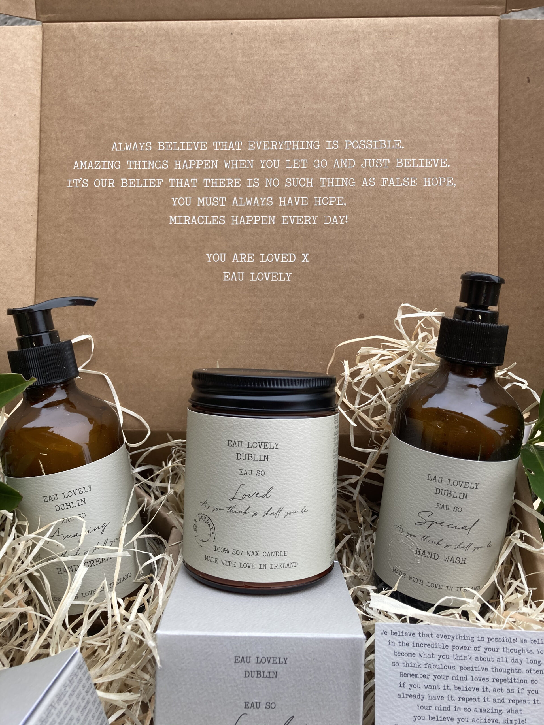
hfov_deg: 49.7
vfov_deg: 63.4
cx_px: 272
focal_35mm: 28
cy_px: 362
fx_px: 587
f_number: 1.8
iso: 32
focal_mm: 3.99
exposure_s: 1/100
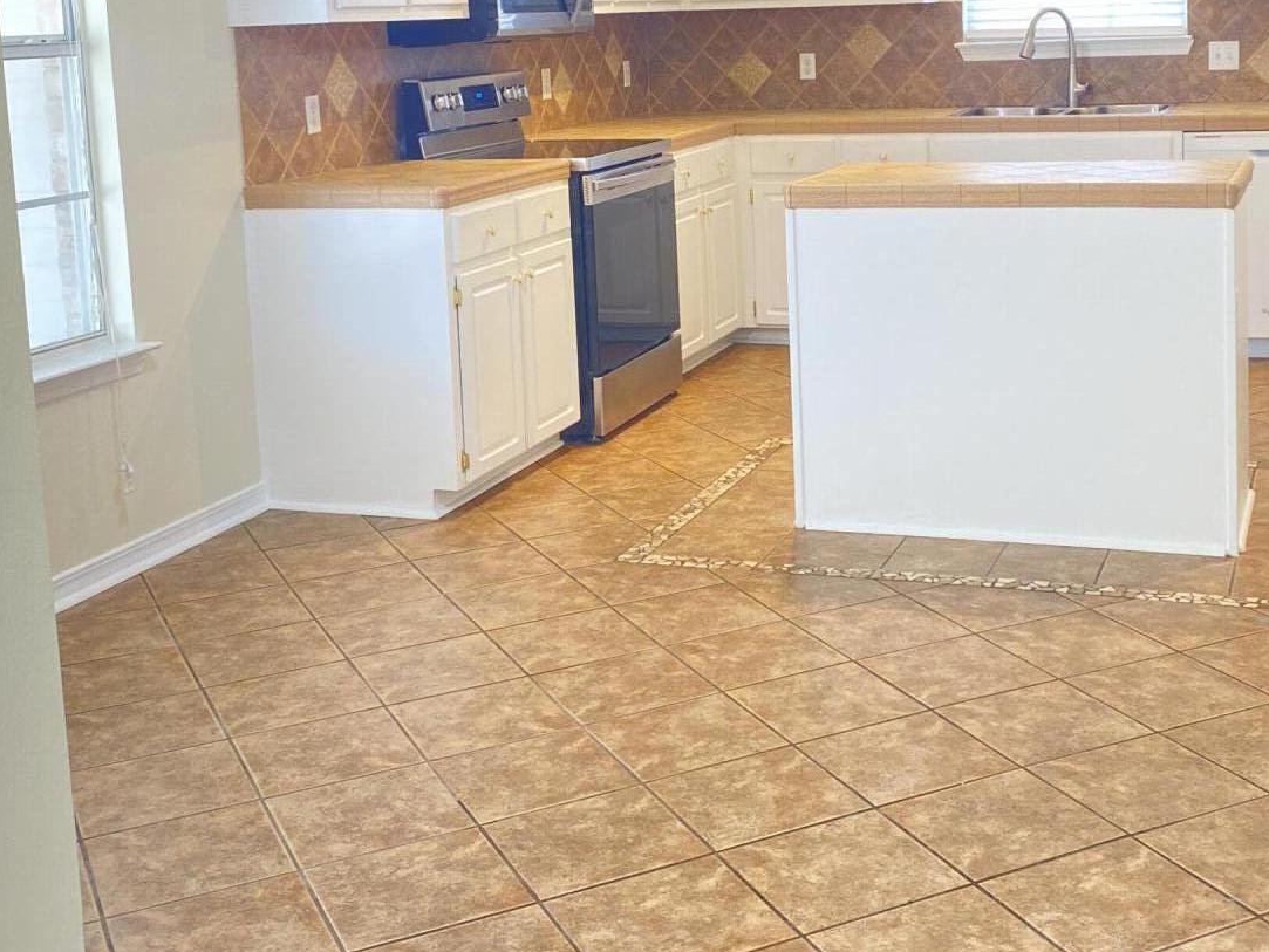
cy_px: 244
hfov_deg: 39.4
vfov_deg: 29.8
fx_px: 1760
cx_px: 775
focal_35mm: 48
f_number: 1.8
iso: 160
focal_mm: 4.25
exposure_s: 1/60
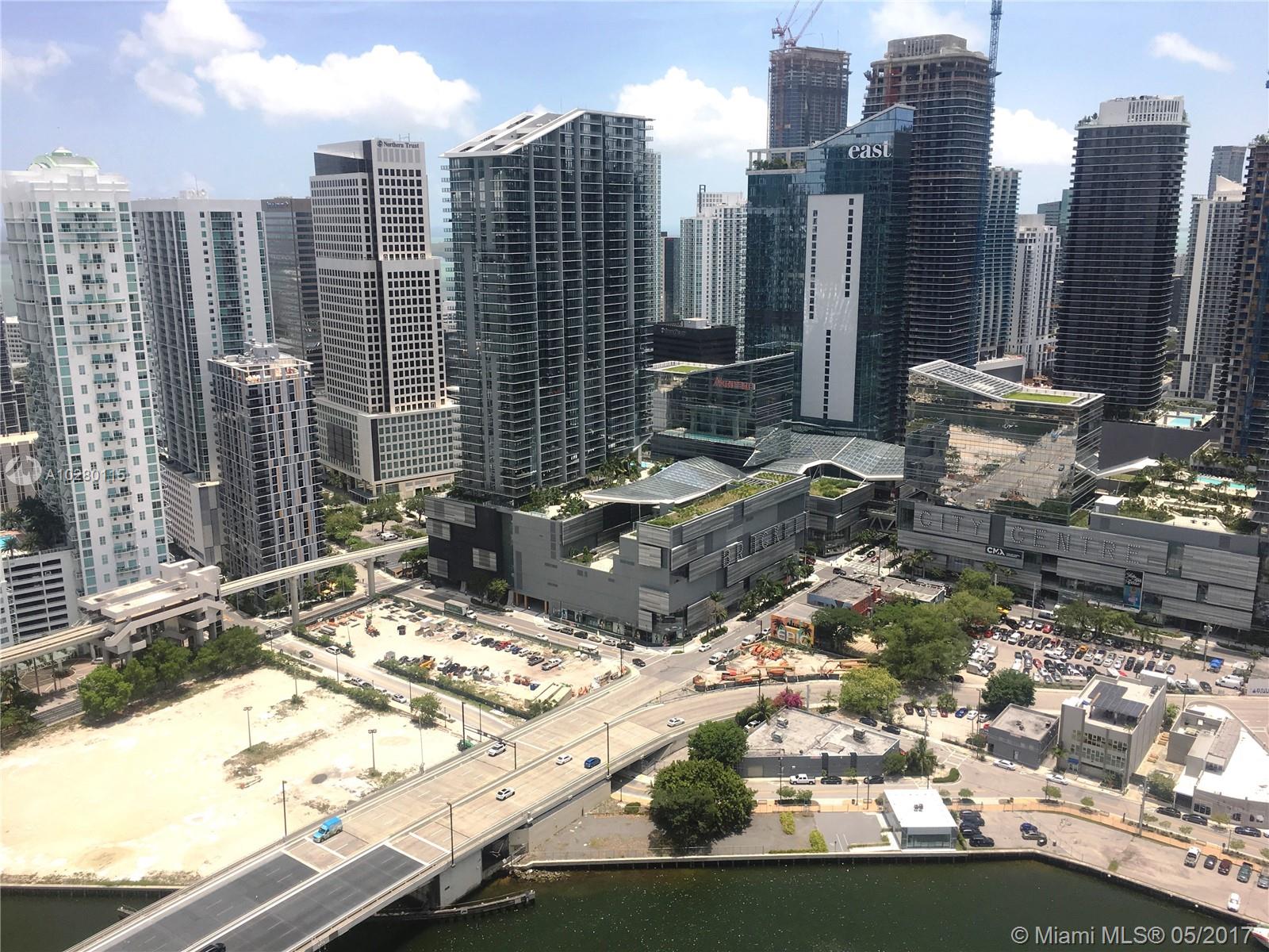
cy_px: 476
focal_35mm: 29
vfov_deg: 48.2
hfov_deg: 61.7
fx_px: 1063
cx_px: 634
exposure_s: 1/2137
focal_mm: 4.15
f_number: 2.2
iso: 25
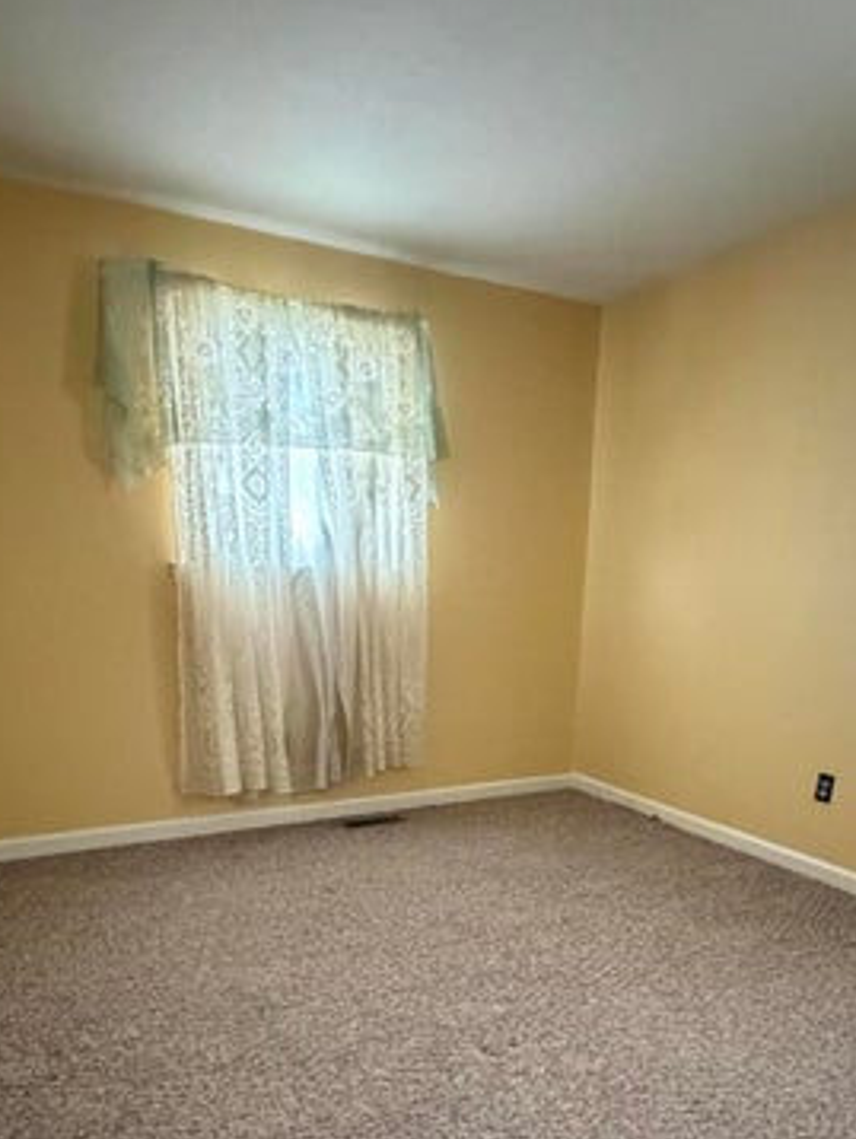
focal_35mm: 25
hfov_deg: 54.9
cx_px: 461
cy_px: 865
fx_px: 823
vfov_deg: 64.8
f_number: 2.2
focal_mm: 2.22
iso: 1250
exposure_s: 1/60
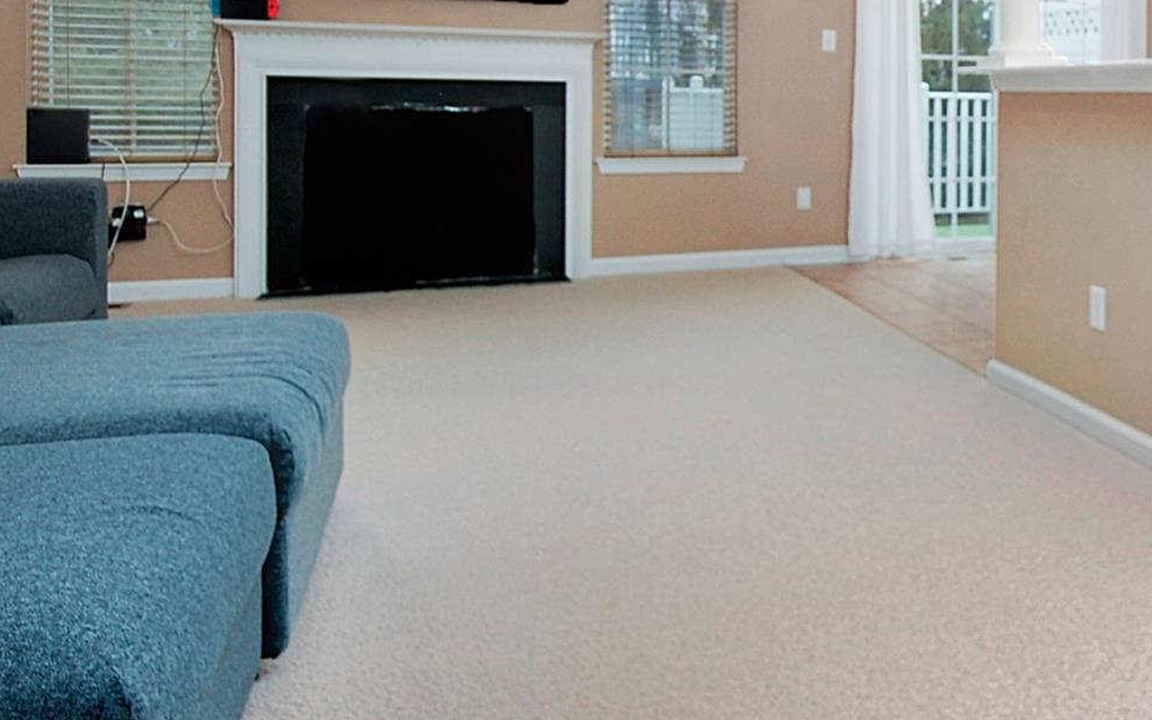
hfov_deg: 54.3
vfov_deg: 35.0
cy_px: -31
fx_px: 1005
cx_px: 968
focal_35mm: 32
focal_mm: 10
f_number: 14
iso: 400
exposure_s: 1/25
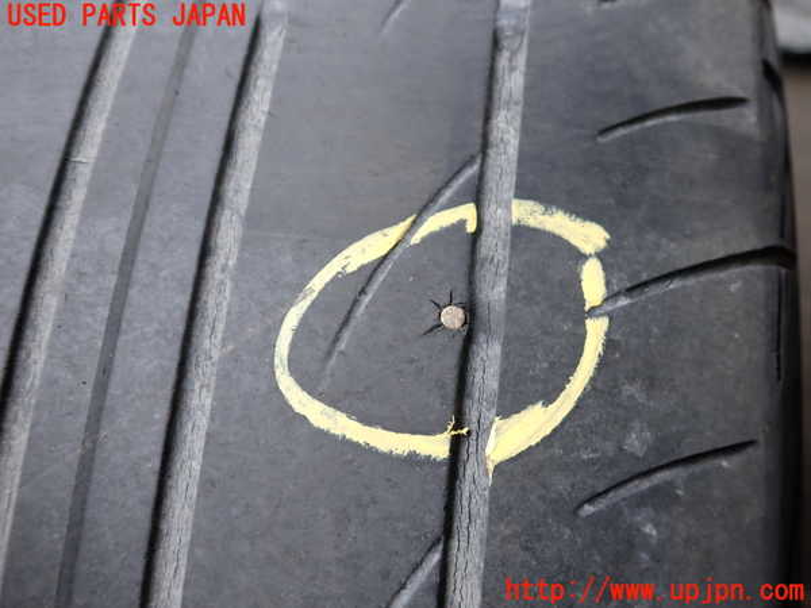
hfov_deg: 60.0
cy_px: 304
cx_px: 406
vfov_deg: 46.8
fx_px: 703
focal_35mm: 30
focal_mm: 5.4
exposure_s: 1/100
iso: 200
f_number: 2.3
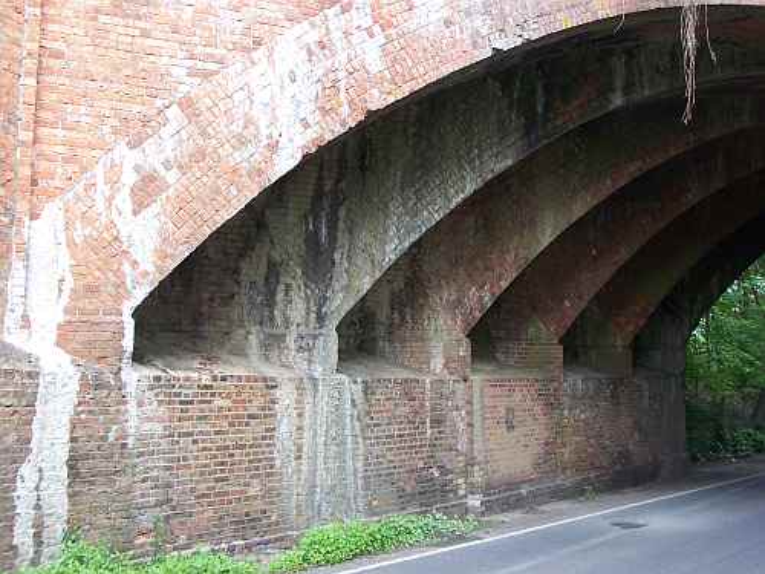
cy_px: 287
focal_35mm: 39
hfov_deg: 47.9
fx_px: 862
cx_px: 382
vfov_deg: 36.8
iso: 80
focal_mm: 6.4
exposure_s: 1/60
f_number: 3.9
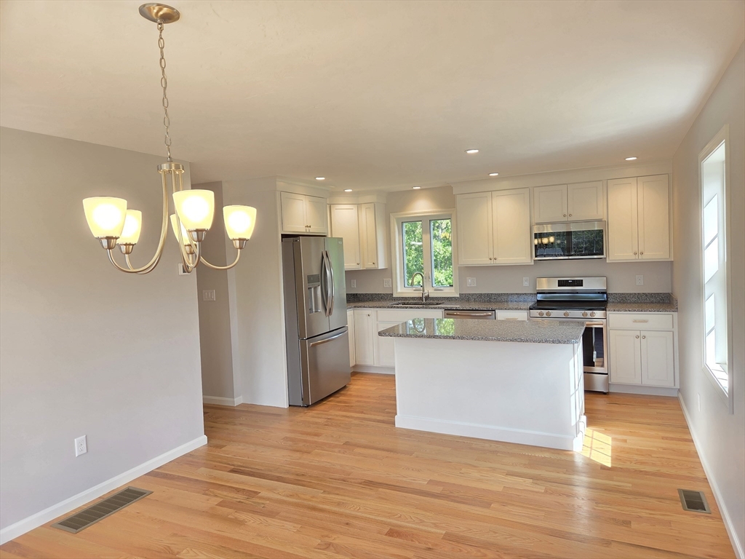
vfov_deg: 58.9
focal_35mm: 23
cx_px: 372
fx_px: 495
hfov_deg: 73.9
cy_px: 280
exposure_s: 1/120
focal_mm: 5.4
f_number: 1.8
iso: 40
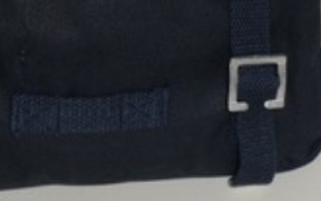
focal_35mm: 107
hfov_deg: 19.4
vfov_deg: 11.8
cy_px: -78
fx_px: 936
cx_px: 134
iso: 100
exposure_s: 1/45
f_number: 10.1
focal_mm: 6.6
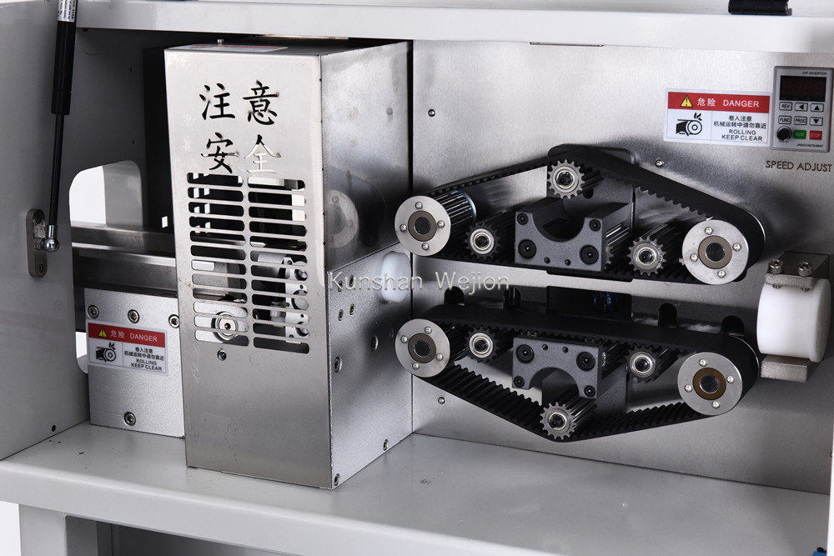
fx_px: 1622
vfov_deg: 19.5
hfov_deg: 28.8
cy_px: 278
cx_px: 417
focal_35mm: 70
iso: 2000
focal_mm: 70
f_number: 13
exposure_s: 1/160
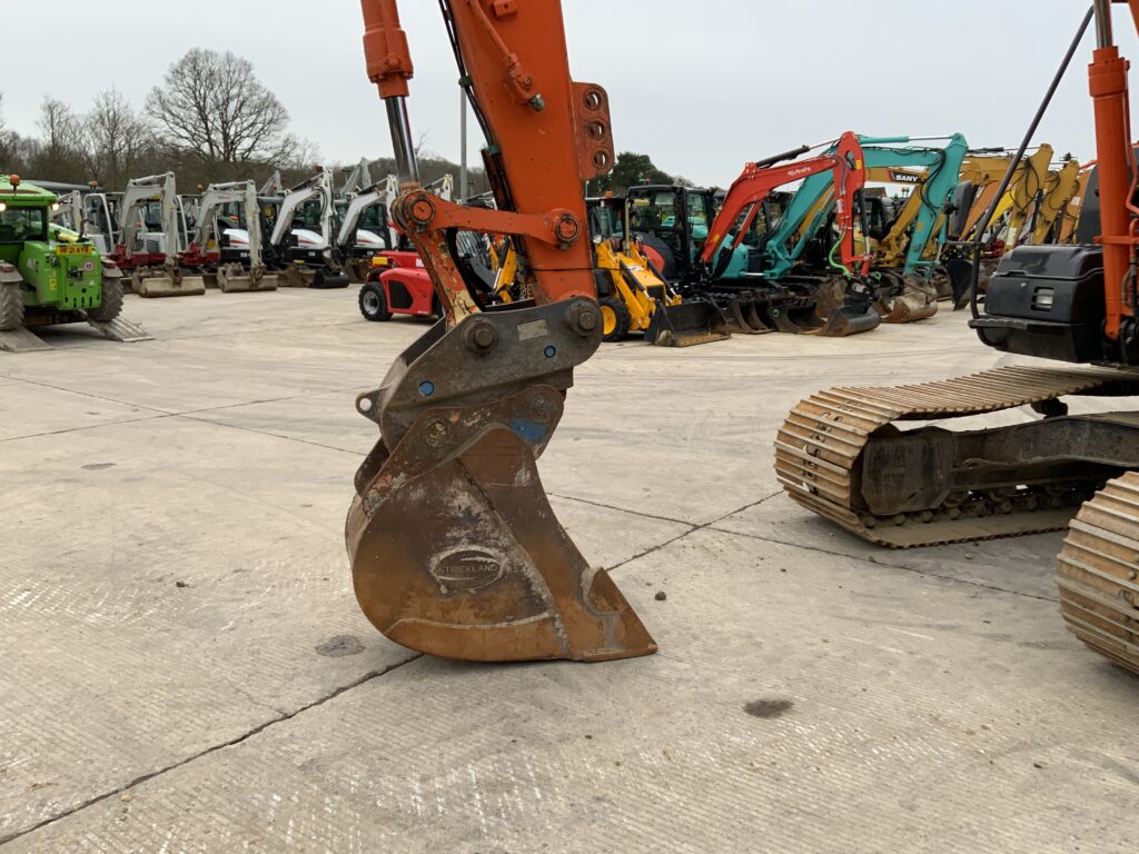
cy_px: 427
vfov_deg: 48.2
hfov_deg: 61.7
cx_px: 570
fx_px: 954
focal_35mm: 29
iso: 16
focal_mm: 3
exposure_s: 1/344
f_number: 1.8
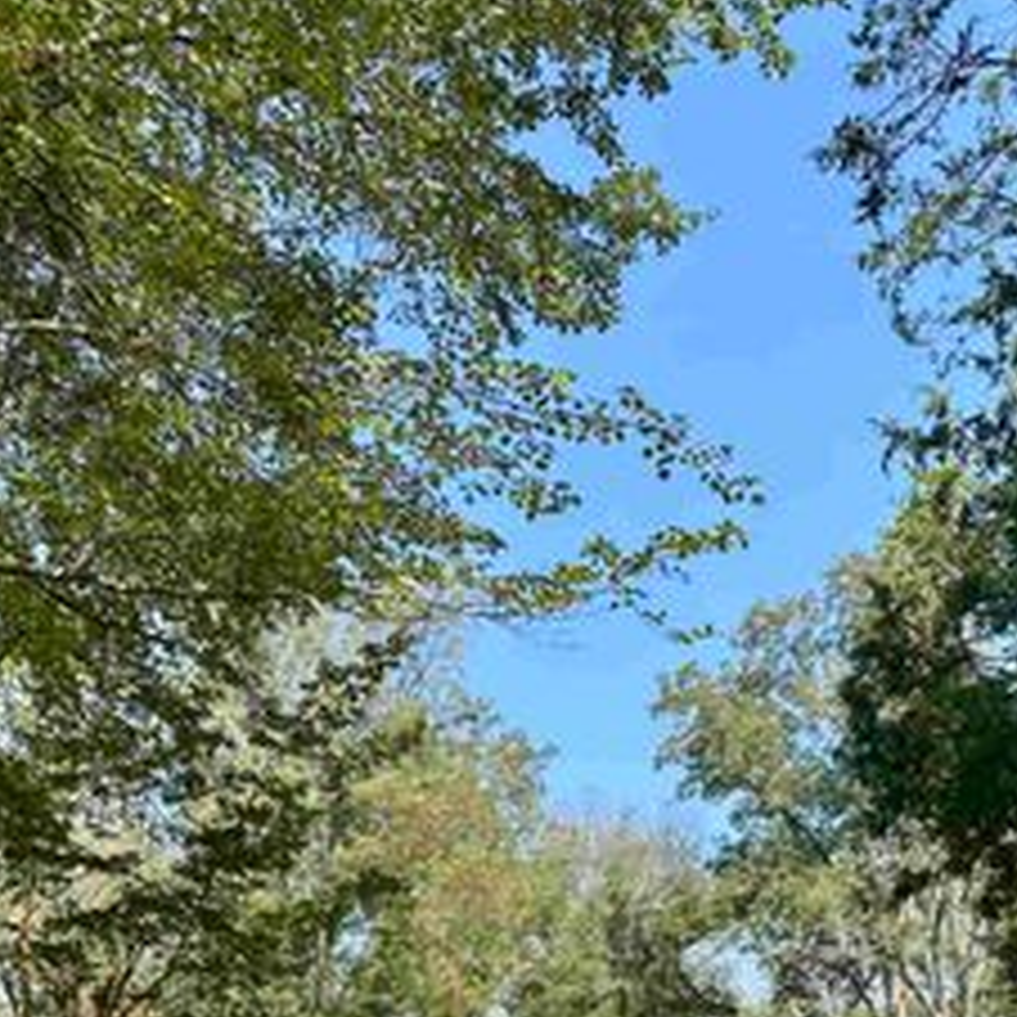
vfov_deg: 34.9
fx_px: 1562
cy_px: 821
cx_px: 580
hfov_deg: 36.0
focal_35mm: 47
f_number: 1.78
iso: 80
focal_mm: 6.86
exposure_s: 1/1495
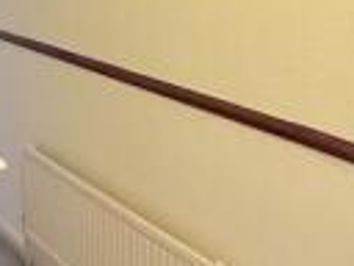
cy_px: 40
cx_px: 112
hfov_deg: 30.0
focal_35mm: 64
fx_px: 654
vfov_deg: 22.5
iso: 400
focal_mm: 2.22
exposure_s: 1/100
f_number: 2.2
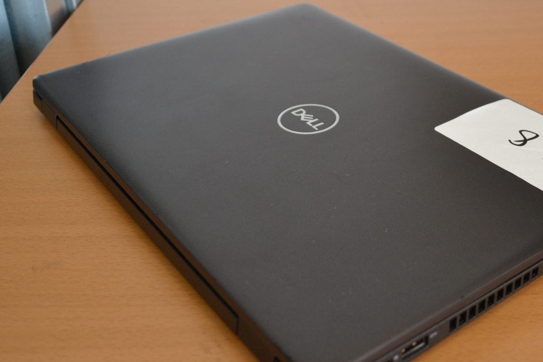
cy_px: 151
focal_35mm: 51
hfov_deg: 38.3
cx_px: 374
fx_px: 769
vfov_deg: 26.5
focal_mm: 20
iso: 400
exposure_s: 1/50
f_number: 3.8
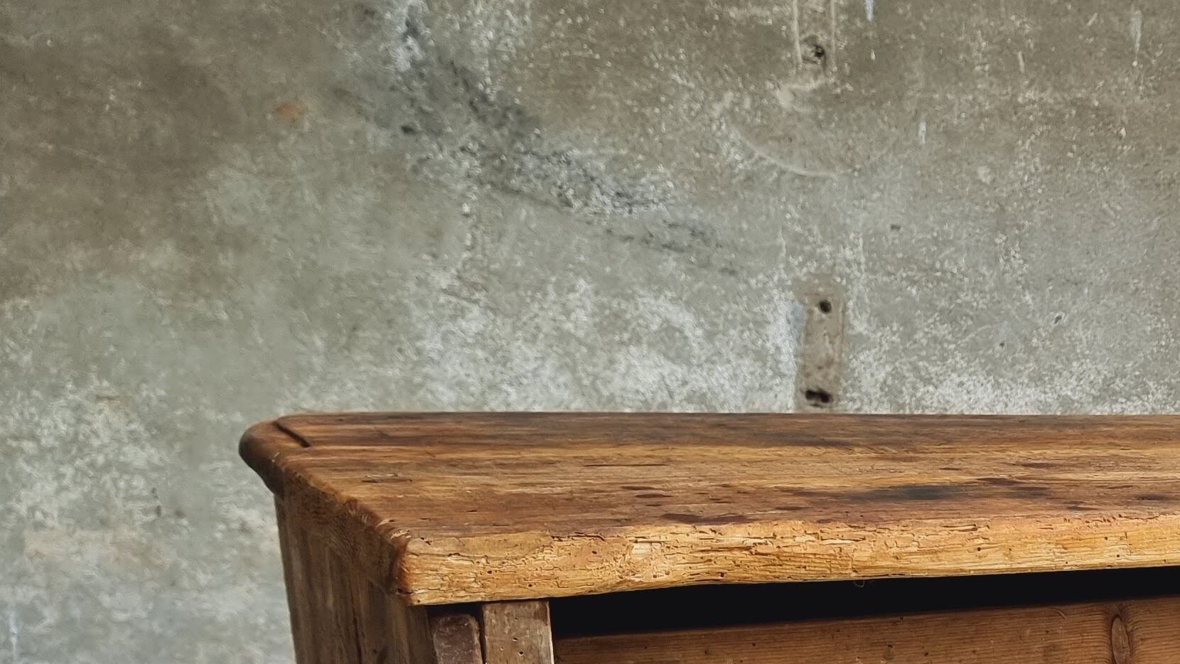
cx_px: 1341
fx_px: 1971
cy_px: 829
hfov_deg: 29.6
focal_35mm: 63
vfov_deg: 18.0
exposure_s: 1/100
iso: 50
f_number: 1.8
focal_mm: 6.7
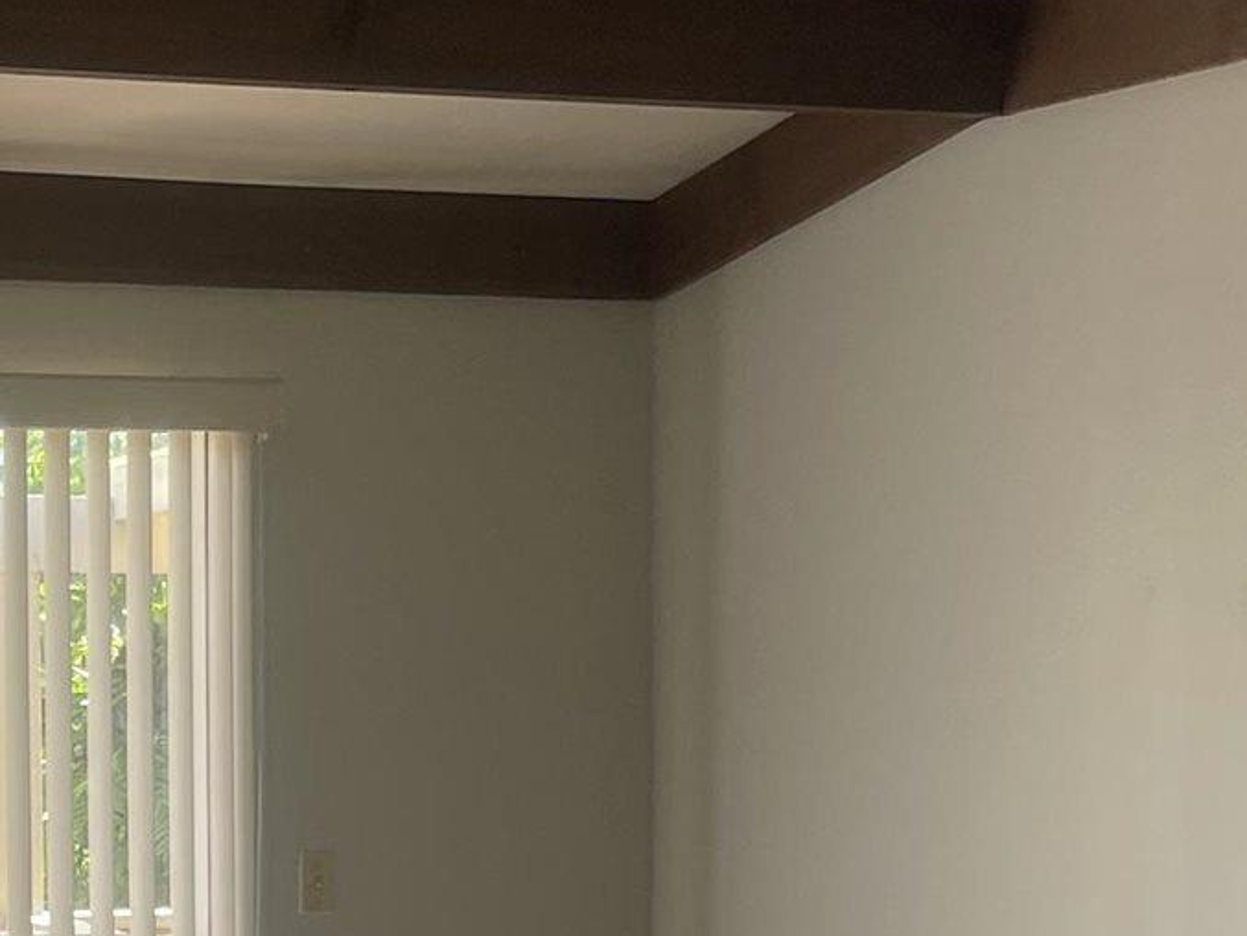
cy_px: 986
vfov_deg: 12.4
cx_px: 324
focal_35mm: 118
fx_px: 4252
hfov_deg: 16.6
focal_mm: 5.1
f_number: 1.6
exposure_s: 1/181
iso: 32
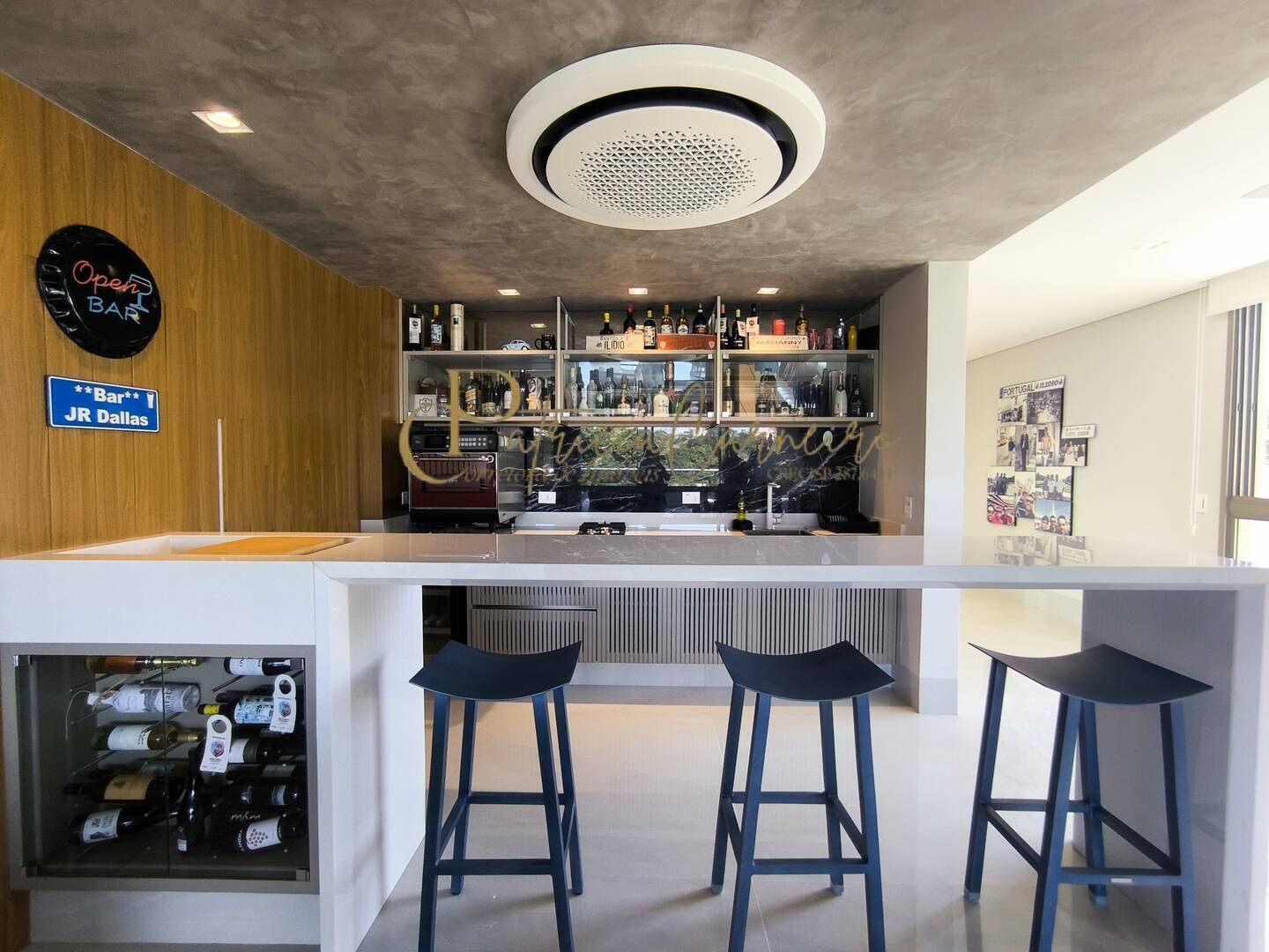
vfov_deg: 78.1
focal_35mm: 16
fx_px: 587
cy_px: 476
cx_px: 634
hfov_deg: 94.5
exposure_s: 1/60
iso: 64
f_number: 2.2
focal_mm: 1.65
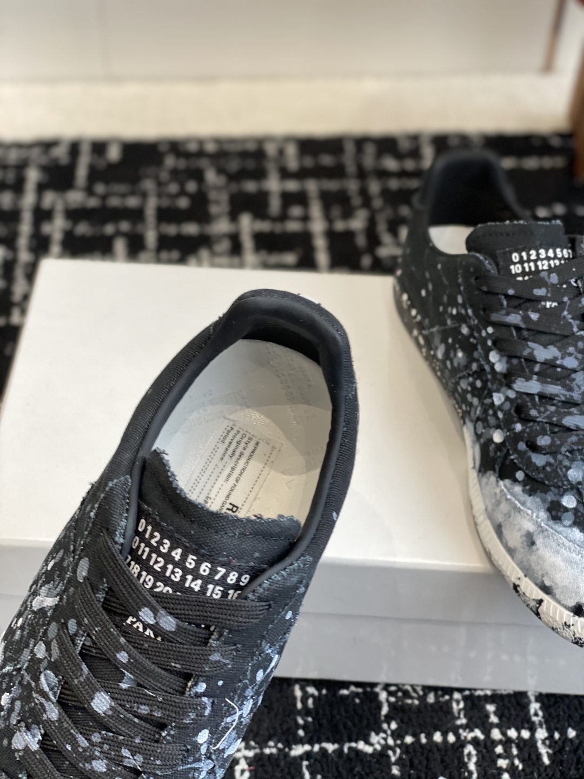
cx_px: 292
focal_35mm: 52
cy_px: 390
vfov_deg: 36.8
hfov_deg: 28.0
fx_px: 1170
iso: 64
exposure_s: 1/122
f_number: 2
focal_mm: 6
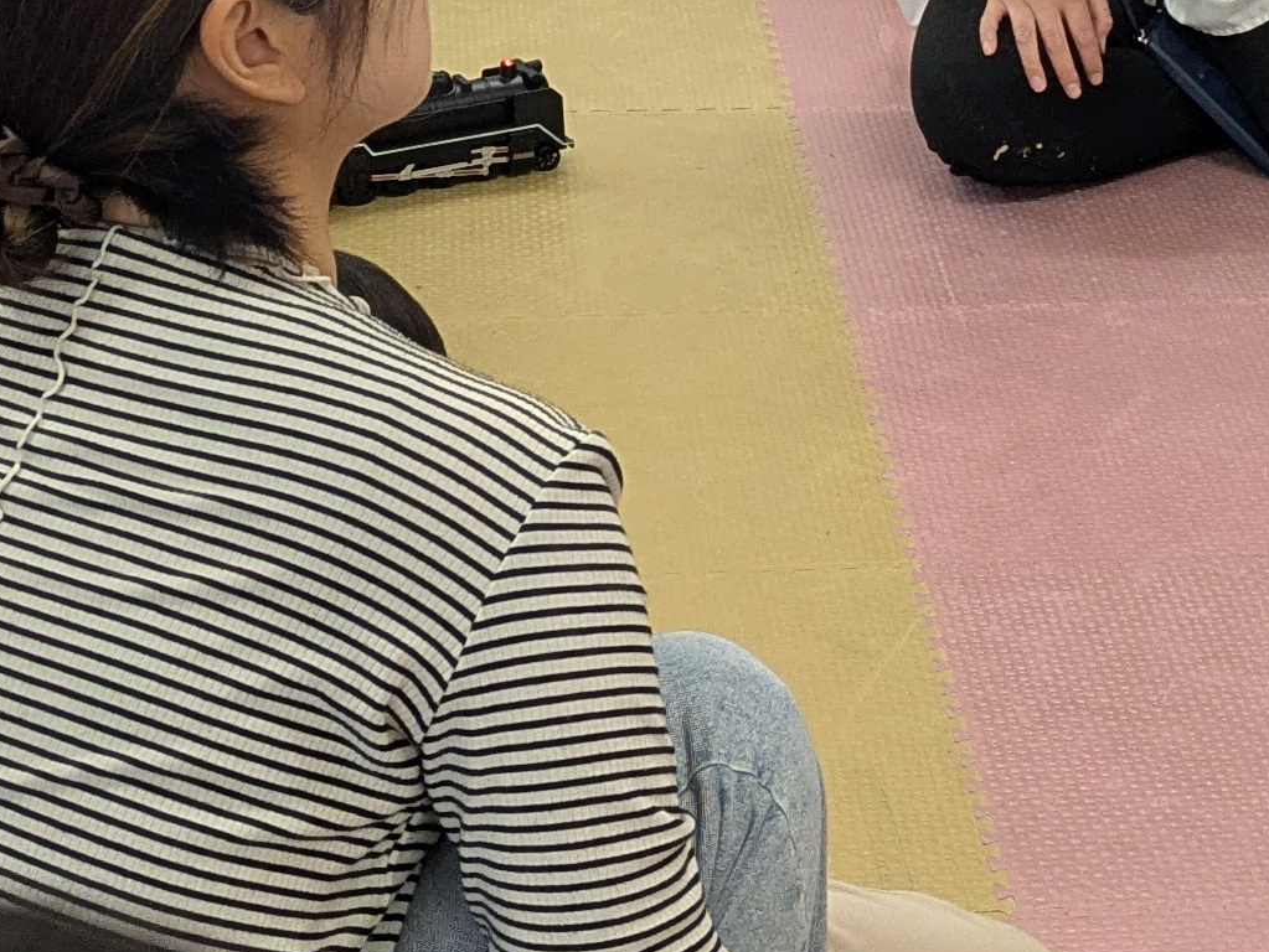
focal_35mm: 113
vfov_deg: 12.9
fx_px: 4144
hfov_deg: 17.4
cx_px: 855
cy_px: -72
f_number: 1.89
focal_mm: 5.43
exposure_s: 1/100
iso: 158
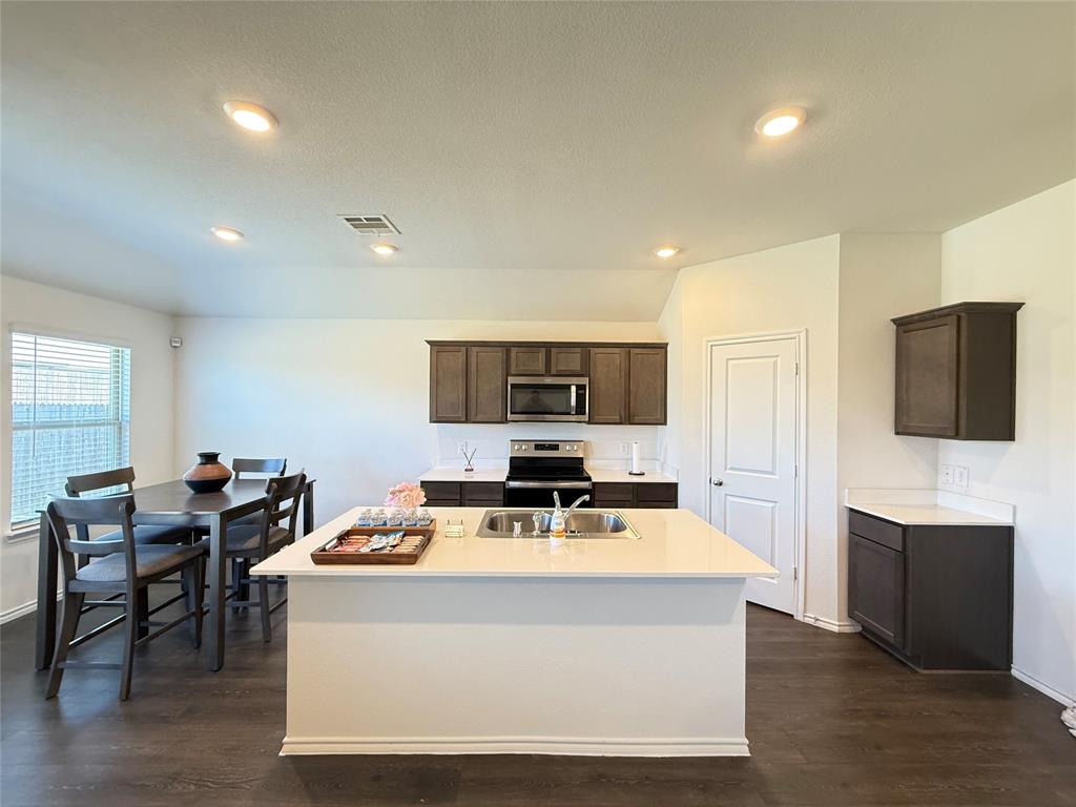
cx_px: 538
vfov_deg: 85.7
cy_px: 404
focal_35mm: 14
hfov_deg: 102.1
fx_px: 435
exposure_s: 1/60
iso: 320
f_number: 2.2
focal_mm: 2.22
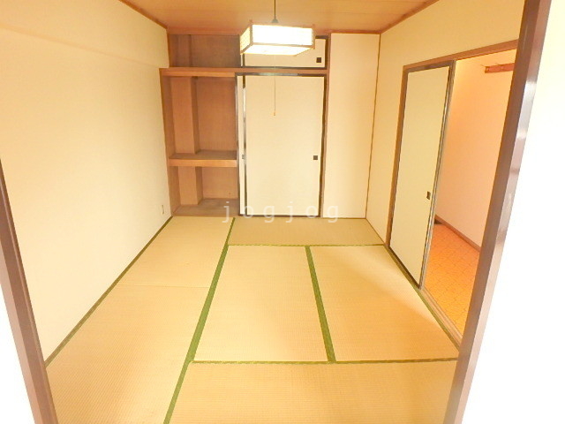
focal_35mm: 21
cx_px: 282
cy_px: 212
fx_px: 343
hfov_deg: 79.0
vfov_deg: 63.4
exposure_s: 1/30
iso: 320
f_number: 3.5
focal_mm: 3.7
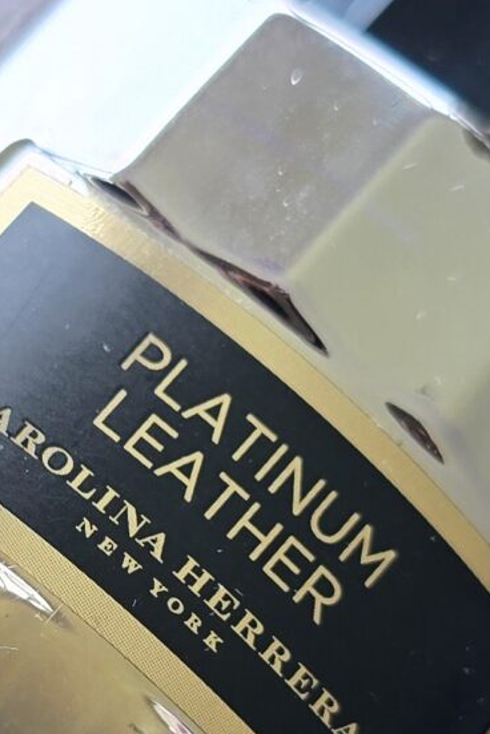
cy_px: 596
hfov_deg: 12.3
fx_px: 2266
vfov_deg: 18.2
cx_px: 61
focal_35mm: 111
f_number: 1.7
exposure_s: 1/182
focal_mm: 6.3
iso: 32
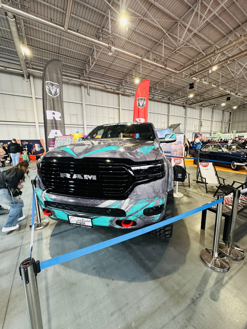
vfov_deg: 102.1
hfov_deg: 85.7
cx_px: 124
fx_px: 133
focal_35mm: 14
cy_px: 164
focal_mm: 2.22
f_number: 2.2
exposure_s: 1/50
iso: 250
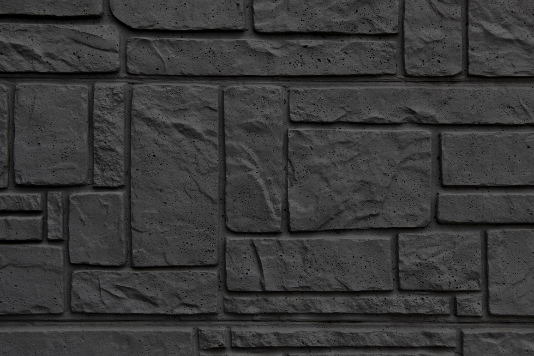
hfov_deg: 28.6
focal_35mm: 70
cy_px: 182
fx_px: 1038
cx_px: 360
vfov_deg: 19.5
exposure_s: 1/60
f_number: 11
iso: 400
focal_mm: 50
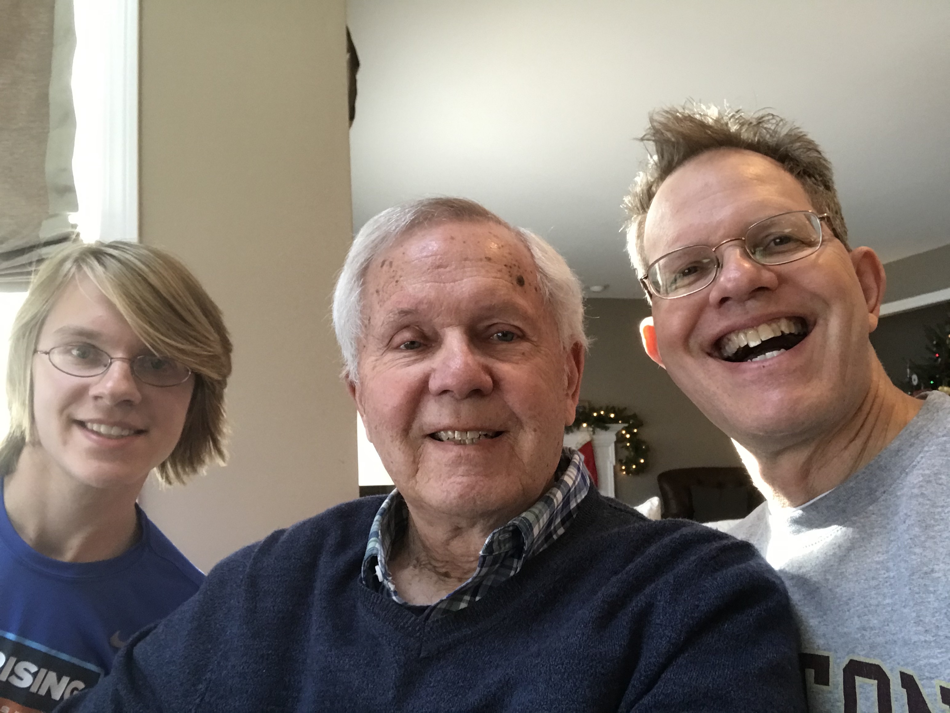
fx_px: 879
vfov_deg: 44.2
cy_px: 356
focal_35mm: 32
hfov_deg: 56.8
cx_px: 475
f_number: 2.2
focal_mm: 2.87
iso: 80
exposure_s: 1/30
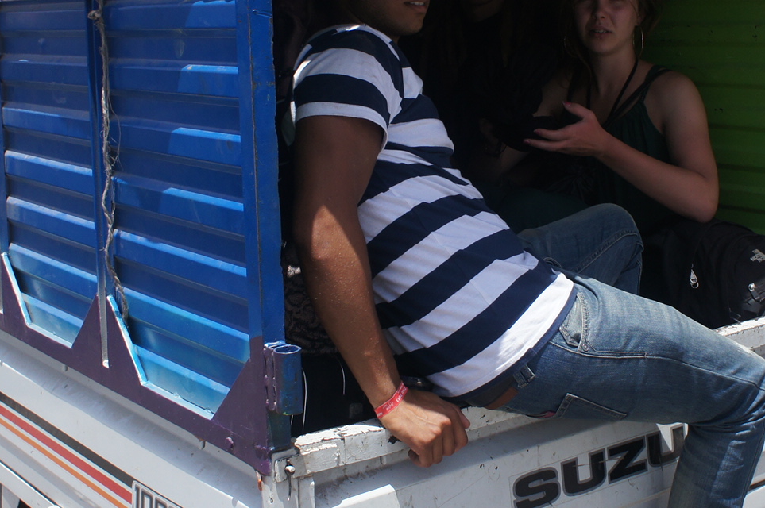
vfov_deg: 23.6
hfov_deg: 34.9
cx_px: 469
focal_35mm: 57
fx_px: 1210
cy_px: 152
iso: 200
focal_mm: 16
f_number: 6.3
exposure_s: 1/640
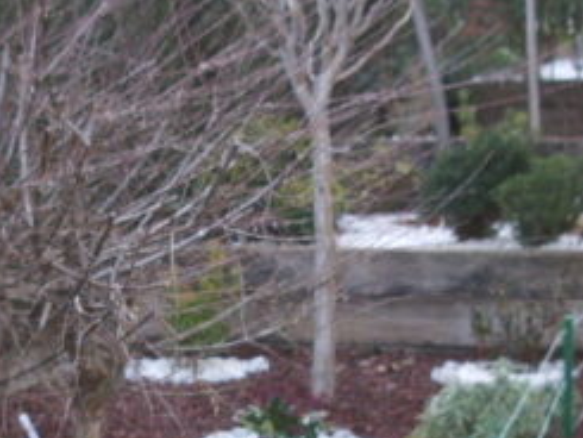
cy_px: 350
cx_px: 214
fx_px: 1567
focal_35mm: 93
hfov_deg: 21.0
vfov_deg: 15.8
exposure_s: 1/40
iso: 100
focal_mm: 5.8
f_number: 2.6
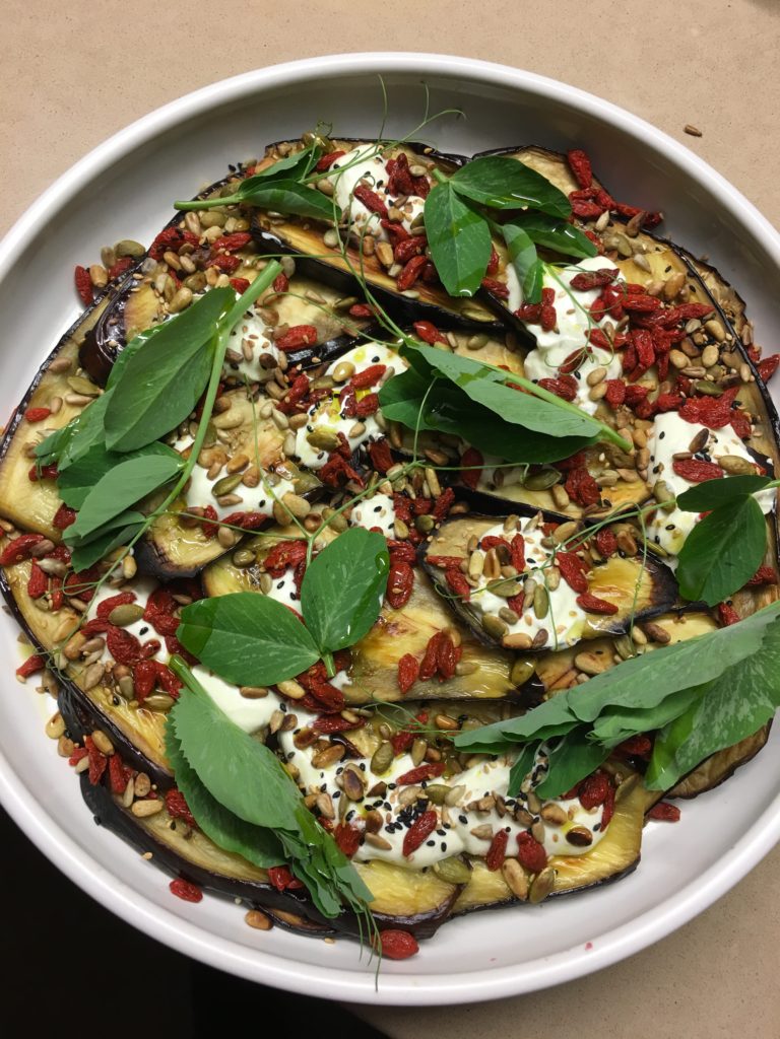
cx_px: 390
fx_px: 871
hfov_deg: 48.2
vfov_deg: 61.7
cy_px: 520
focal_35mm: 29
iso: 40
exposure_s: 1/33
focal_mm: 4.15
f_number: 2.2
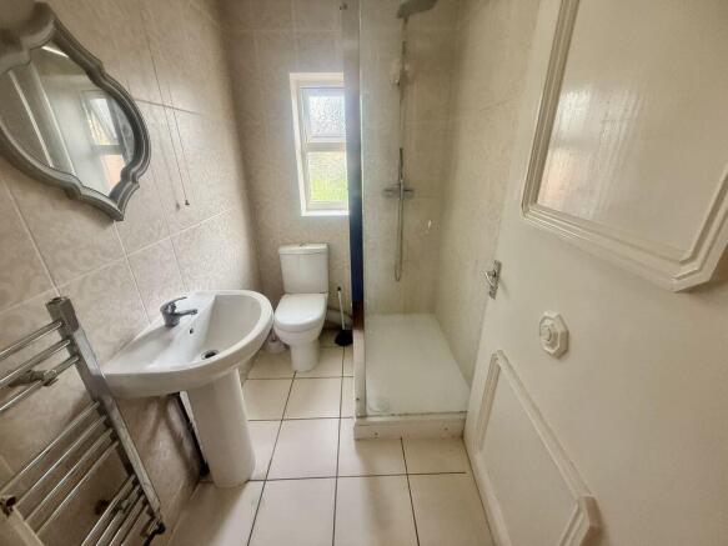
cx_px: 364
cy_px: 273
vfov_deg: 85.7
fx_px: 294
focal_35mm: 14
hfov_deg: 102.1
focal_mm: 2.22
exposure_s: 1/81
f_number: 2.2
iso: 320
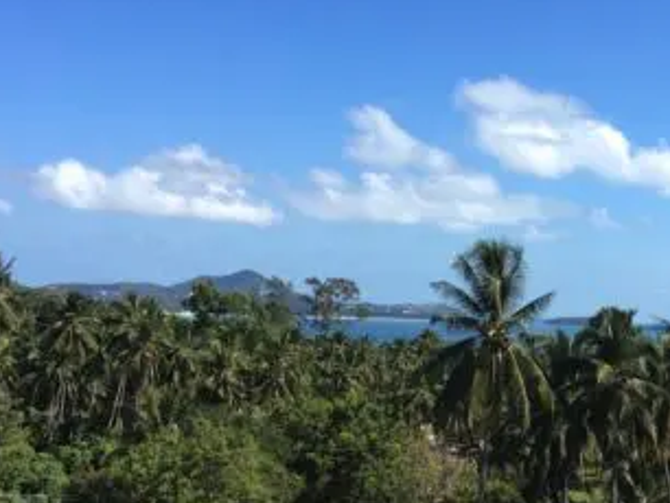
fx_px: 1182
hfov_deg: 30.9
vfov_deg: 24.1
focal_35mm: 61
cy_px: 232
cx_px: 525
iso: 32
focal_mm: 3.3
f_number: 2.4
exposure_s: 1/1546
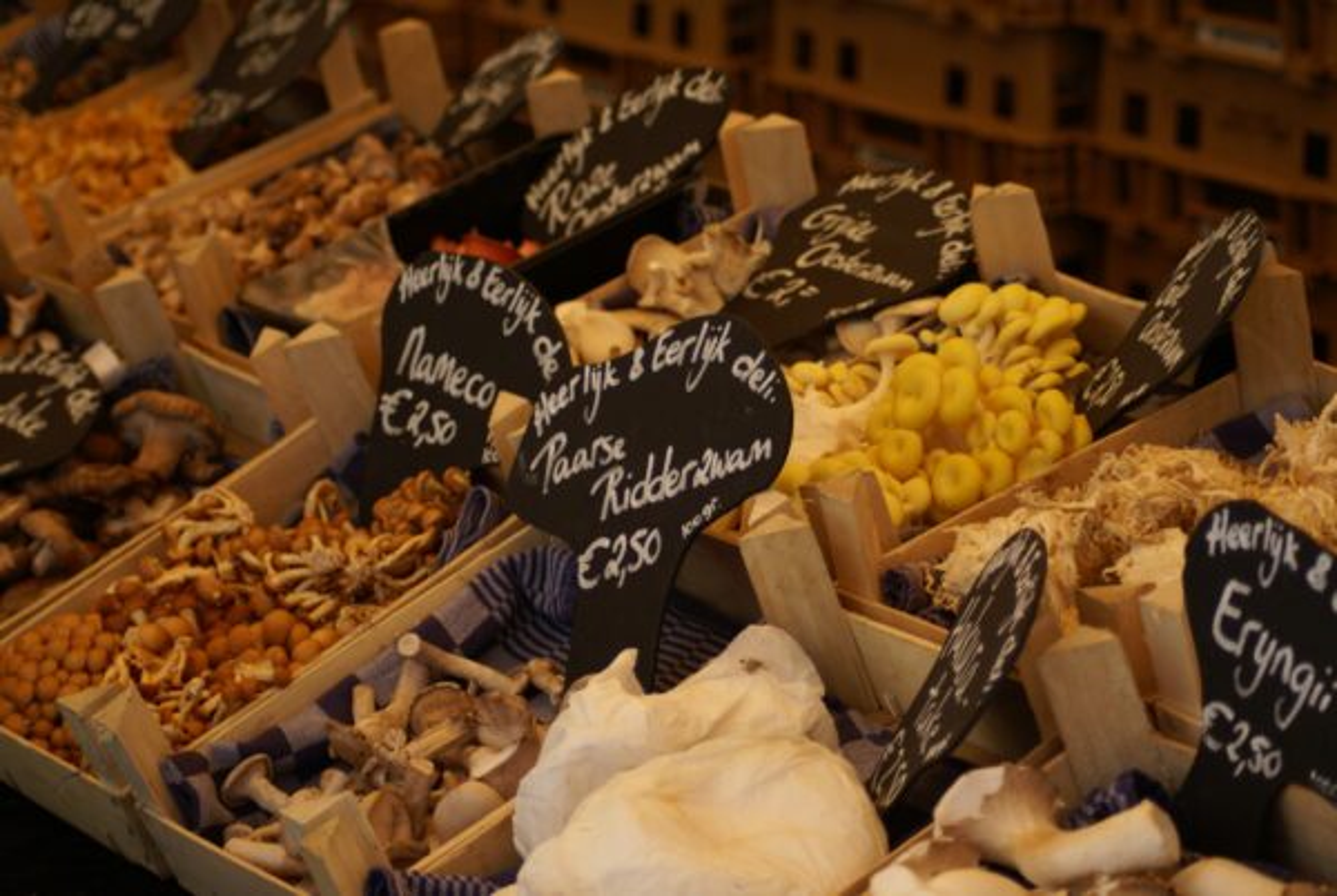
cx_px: 668
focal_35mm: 105
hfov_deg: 19.4
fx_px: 3905
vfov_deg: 13.1
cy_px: 448
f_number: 4
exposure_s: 1/125
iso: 100
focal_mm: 70
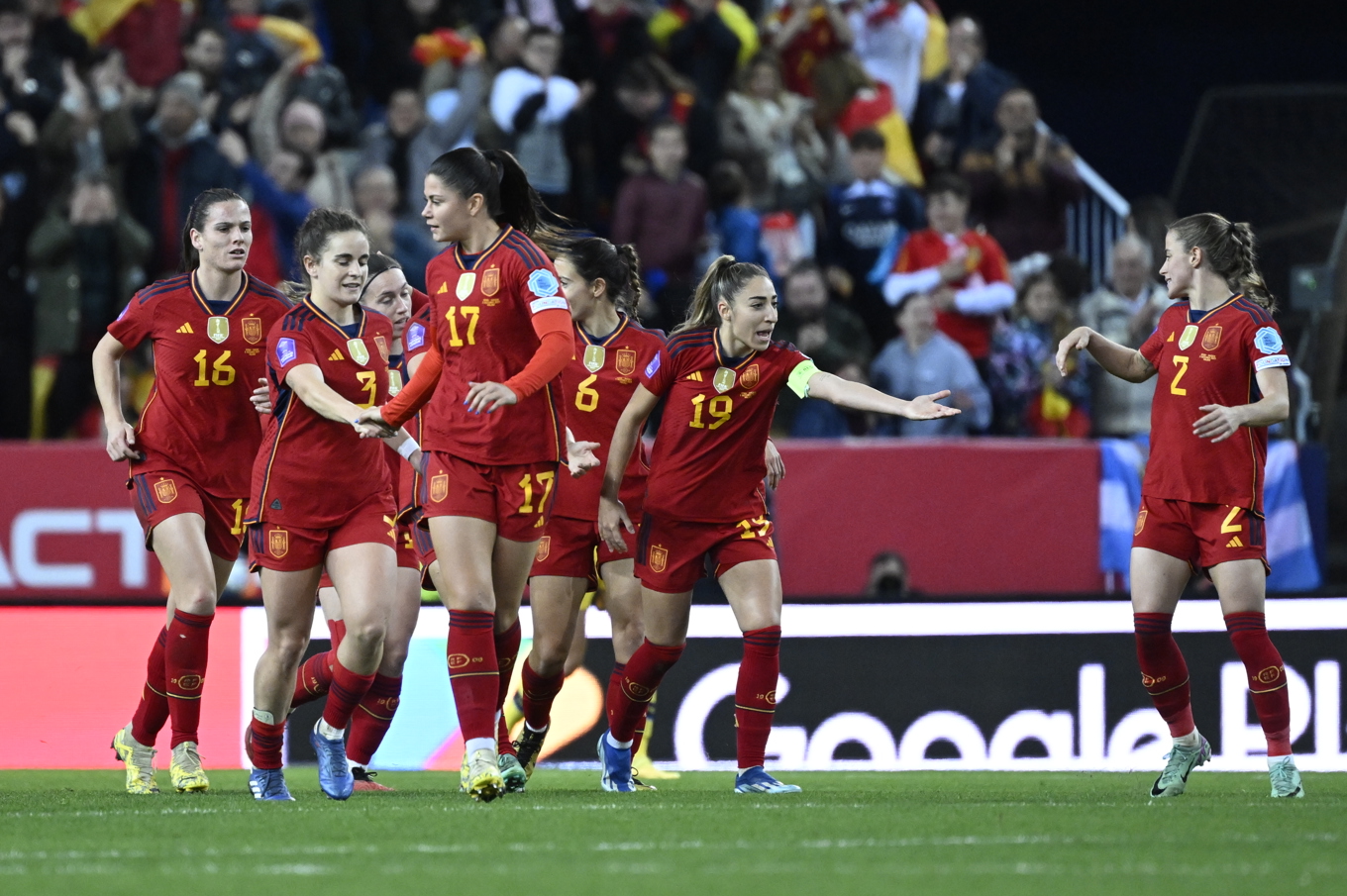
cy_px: 448
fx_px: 14957
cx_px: 674
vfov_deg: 3.4
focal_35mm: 400
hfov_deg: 5.2
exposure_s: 1/800
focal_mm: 400
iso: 4000
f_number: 4
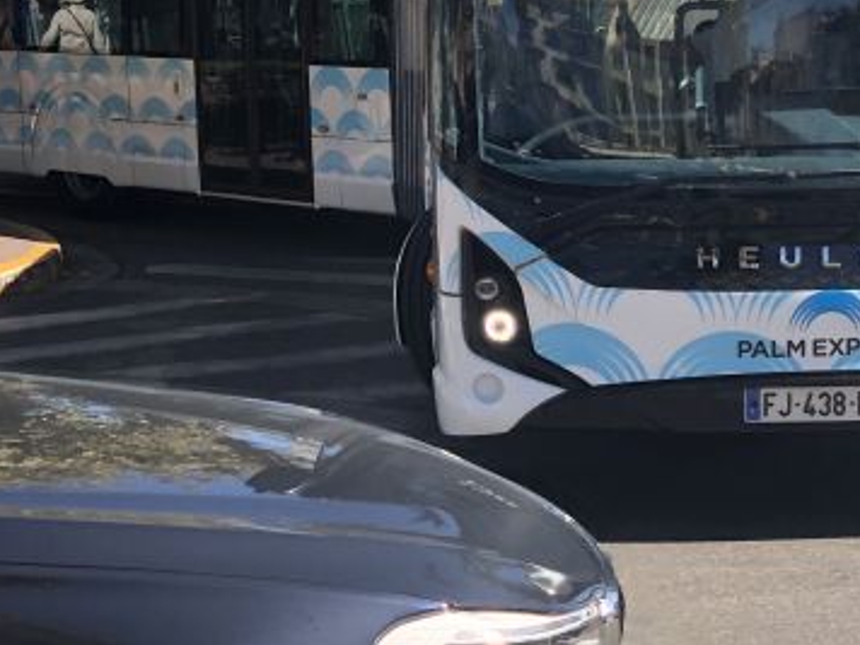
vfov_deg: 12.6
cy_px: 60
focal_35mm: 117
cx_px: 560
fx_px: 2907
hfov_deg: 16.8
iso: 16
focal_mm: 6
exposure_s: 1/545
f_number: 2.4
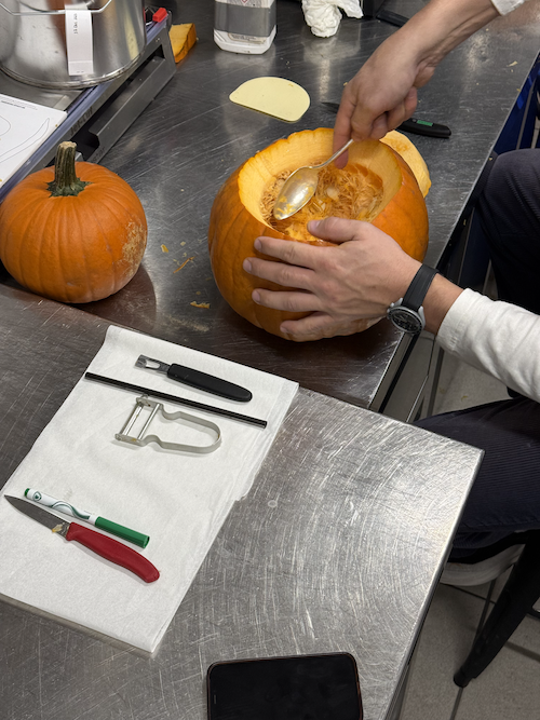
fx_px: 999
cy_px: 360
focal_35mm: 48
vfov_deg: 39.7
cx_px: 270
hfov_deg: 30.3
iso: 160
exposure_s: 1/100
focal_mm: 6.76
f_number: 1.78
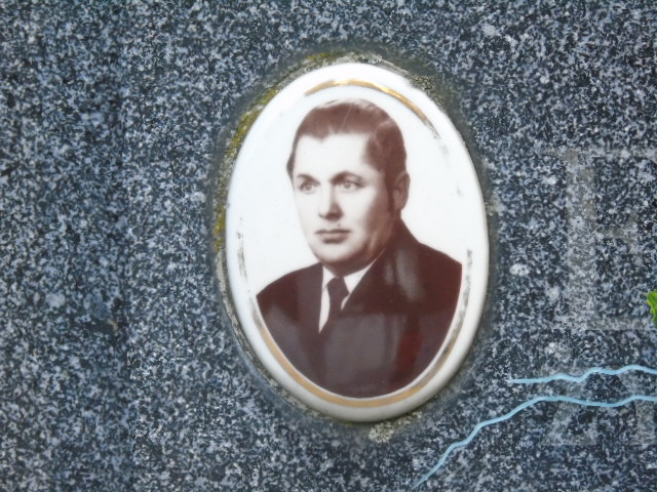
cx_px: 328
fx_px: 7915
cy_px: 246
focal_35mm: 417
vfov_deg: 3.6
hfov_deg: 4.8
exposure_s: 1/250
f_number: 5.3
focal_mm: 74
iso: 640
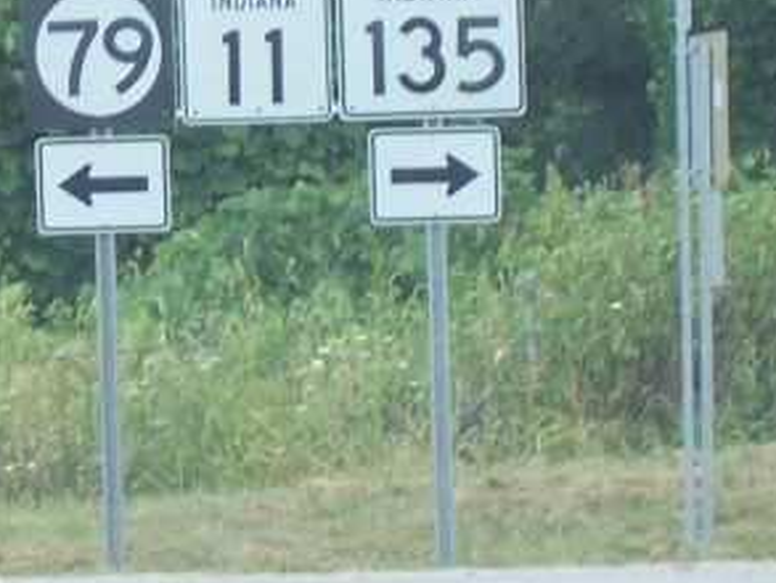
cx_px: 249
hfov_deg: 6.8
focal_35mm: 292
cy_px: 25
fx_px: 6549
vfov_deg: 5.1
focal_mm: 16.8
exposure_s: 1/125
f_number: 4.8
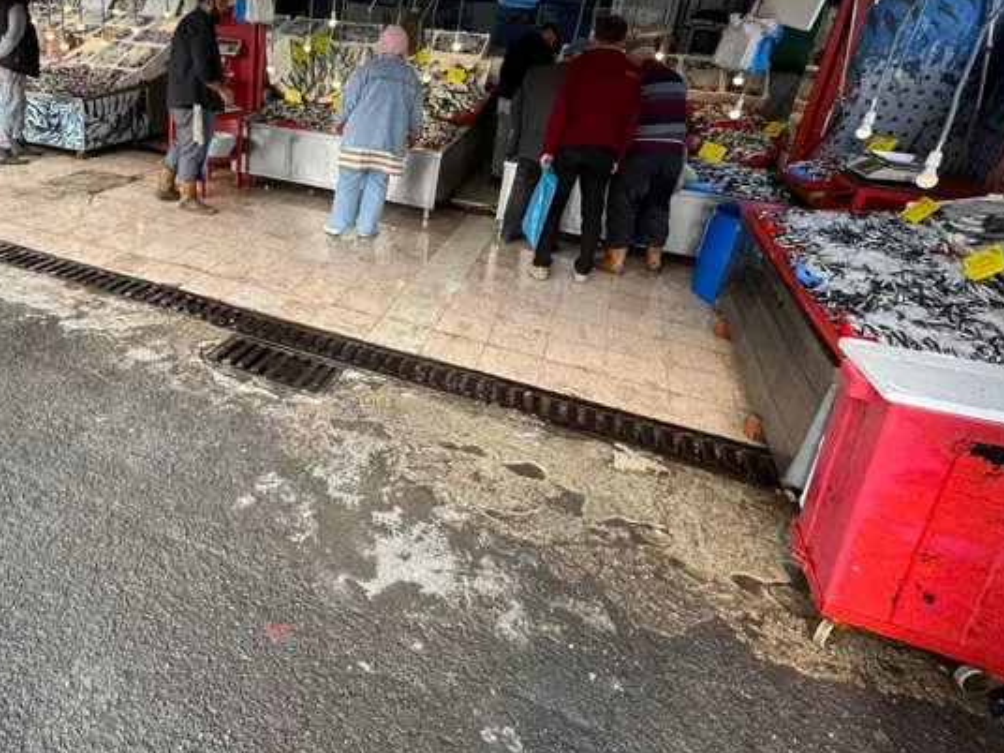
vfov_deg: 57.6
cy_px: 253
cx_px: 311
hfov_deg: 71.1
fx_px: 667
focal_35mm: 23
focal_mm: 2.22
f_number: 2.2
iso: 40
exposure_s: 1/302
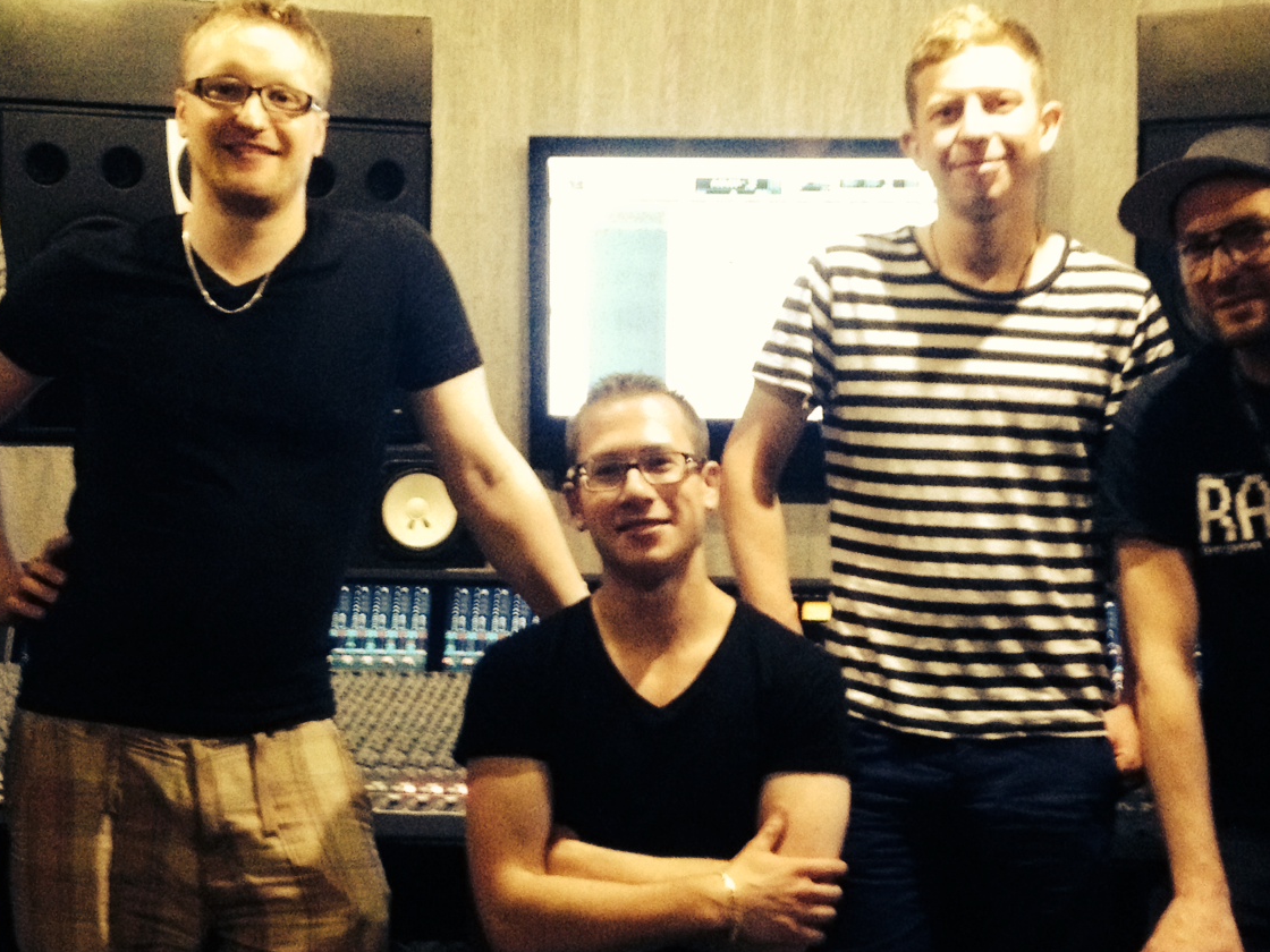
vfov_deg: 22.9
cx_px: 638
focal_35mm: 64
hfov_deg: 30.3
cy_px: 556
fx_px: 2348
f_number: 2.4
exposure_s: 1/15
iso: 640
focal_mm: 4.28
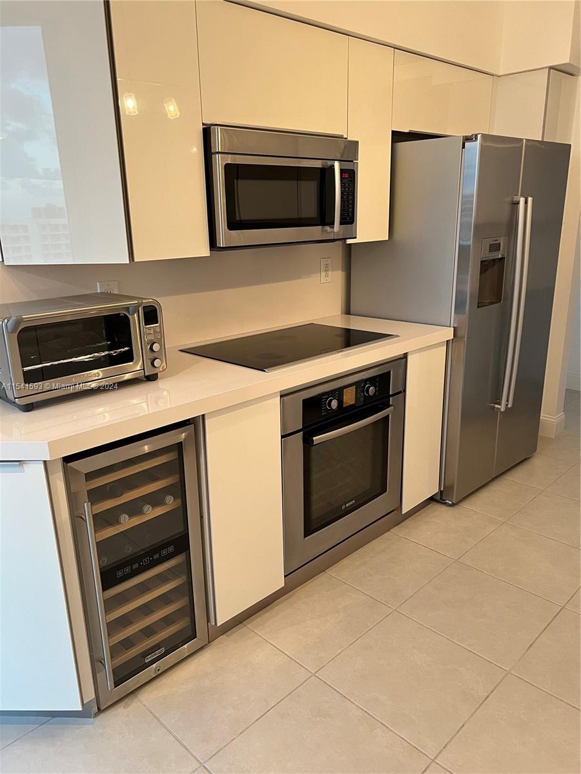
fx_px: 582
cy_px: 387
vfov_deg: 67.3
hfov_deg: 53.1
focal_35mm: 26
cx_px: 290
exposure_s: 1/60
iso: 160
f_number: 1.5
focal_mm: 5.7
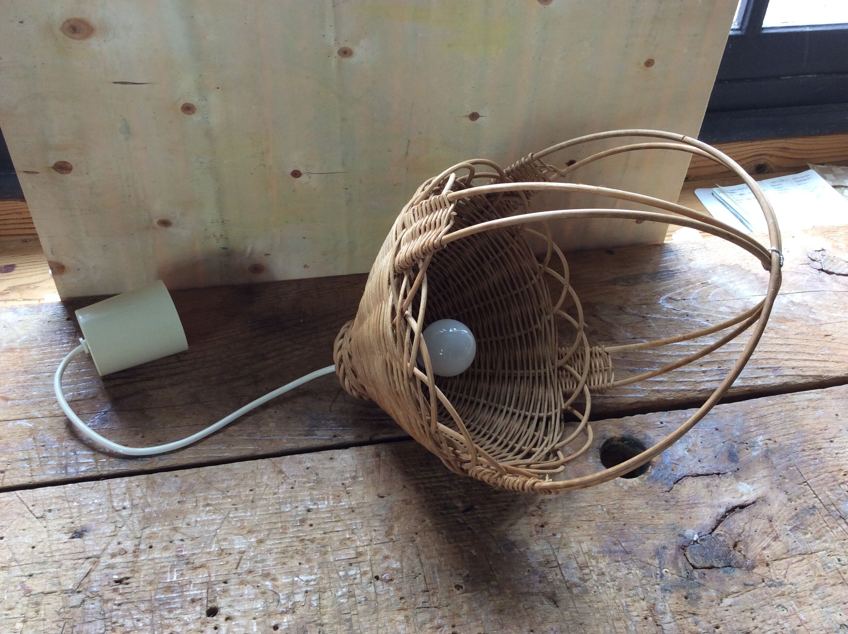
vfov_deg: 44.1
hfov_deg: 56.9
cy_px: 317
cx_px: 424
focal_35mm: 32
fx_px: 783
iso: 50
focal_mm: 3.3
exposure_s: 1/25
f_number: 2.4
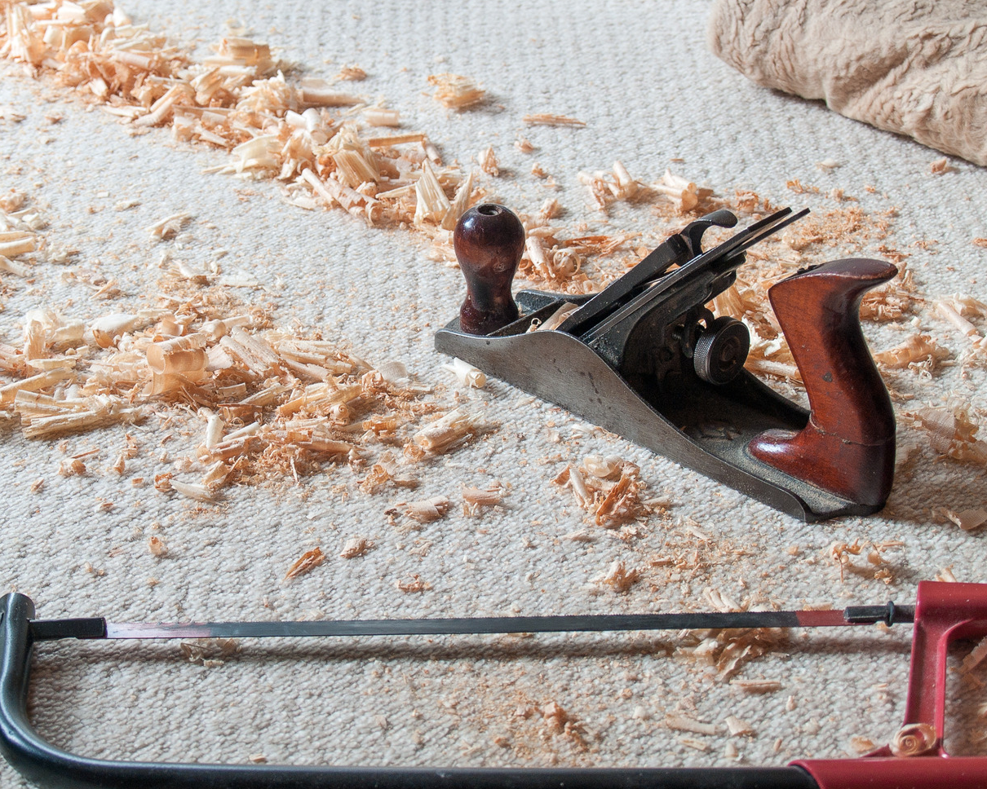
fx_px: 2337
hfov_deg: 23.8
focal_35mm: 80
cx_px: 388
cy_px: 405
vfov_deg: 19.2
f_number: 5.6
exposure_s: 1/8
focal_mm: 31
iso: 125
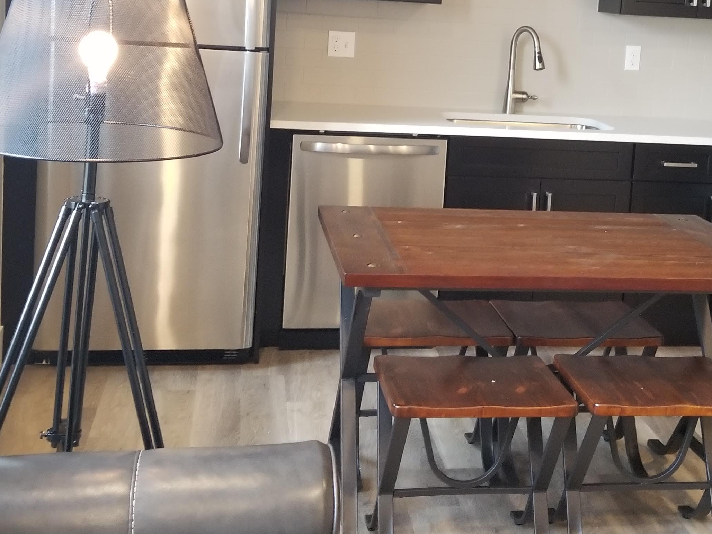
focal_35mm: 51
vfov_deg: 27.9
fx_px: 1049
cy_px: 91
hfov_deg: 36.9
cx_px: 498
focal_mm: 4.25
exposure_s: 1/30
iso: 250
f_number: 1.7
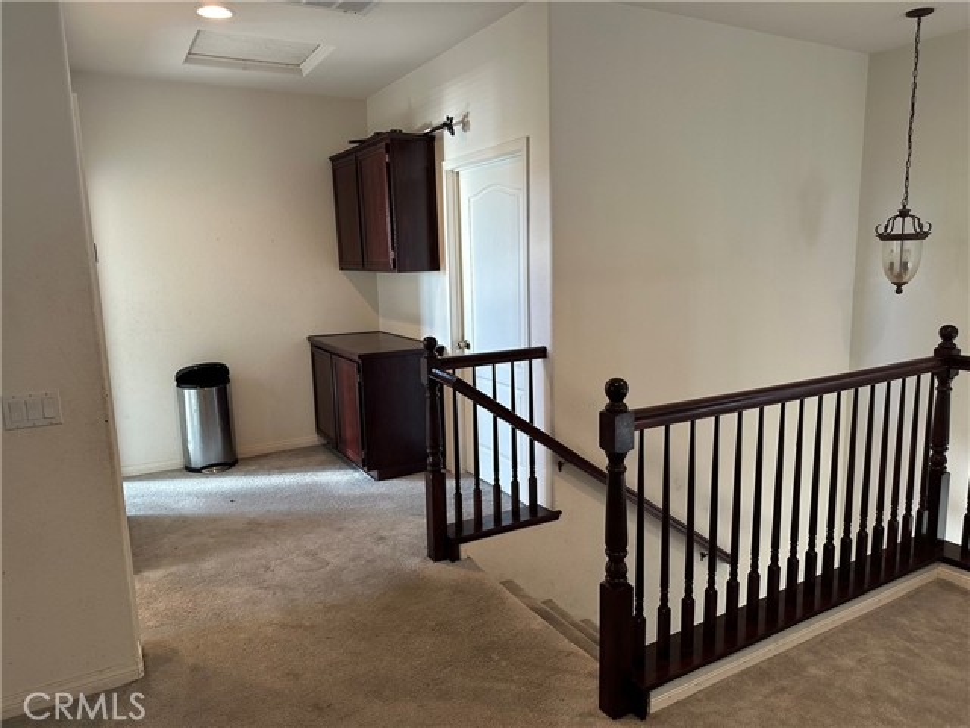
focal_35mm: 24
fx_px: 673
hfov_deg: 71.6
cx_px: 485
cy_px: 364
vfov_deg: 56.8
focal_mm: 6.86
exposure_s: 1/60
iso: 200
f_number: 1.78
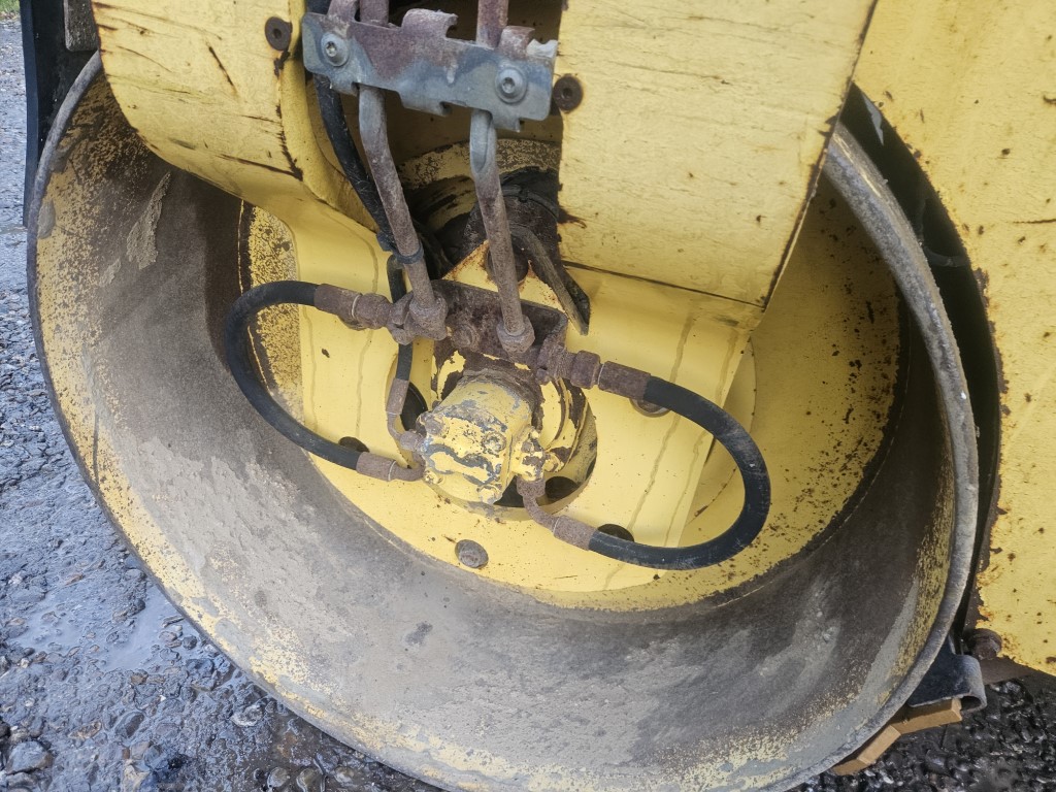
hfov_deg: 73.9
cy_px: 396
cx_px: 528
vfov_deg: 58.9
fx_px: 702
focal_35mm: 23
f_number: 1.8
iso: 200
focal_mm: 5.4
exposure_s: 1/100
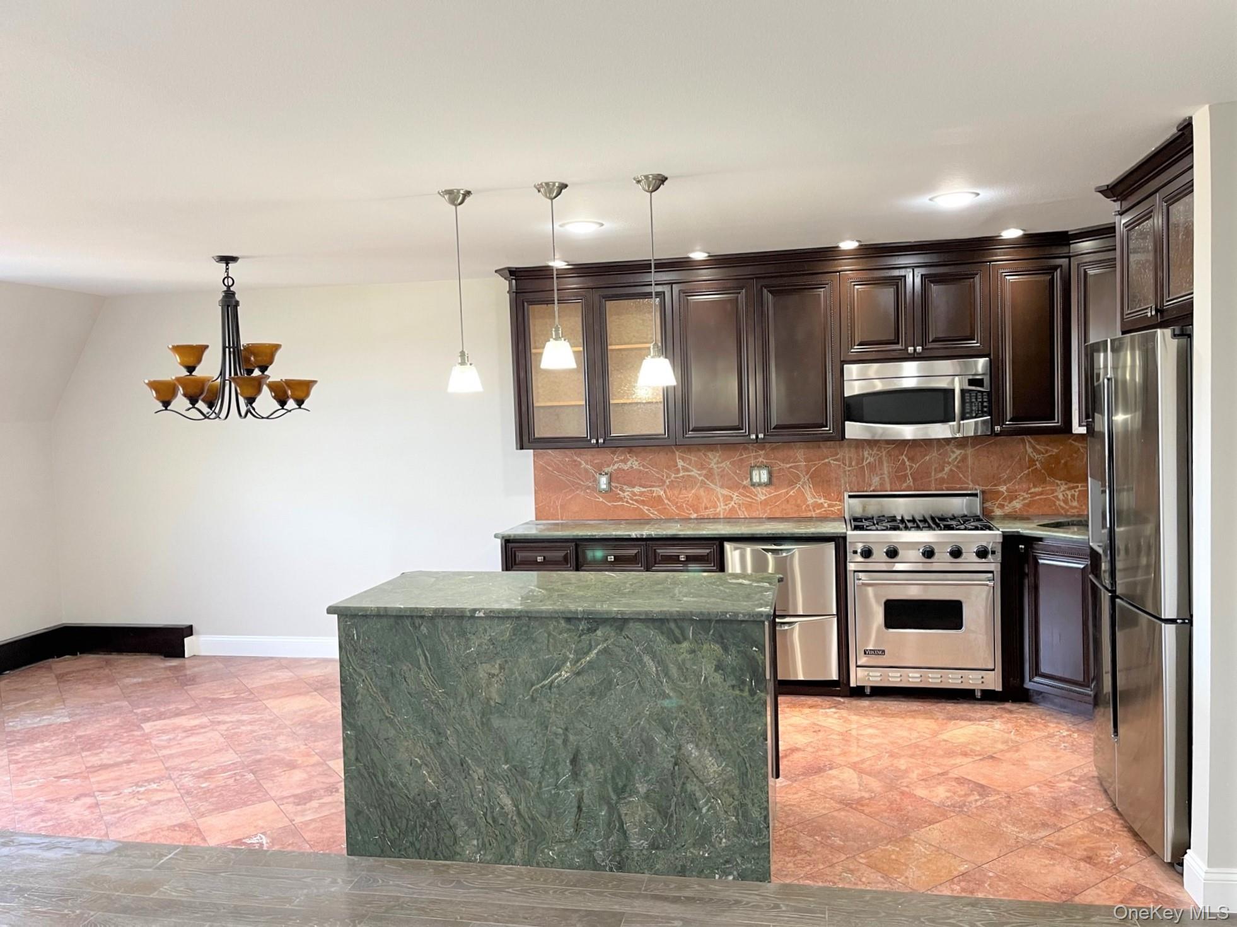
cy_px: 464
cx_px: 618
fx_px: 929
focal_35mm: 26
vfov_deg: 53.0
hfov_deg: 67.3
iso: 125
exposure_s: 1/60
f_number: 1.6
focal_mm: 5.1
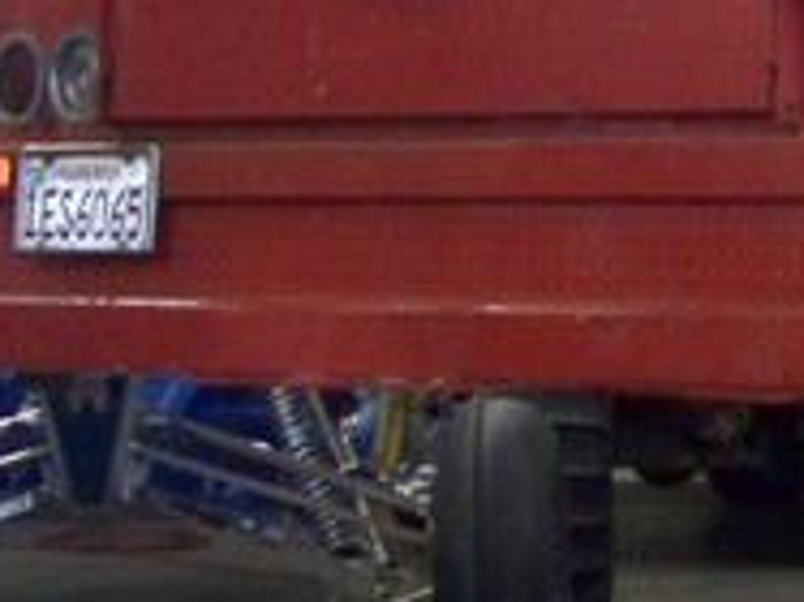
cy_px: 234
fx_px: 5385
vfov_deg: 6.4
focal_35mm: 232
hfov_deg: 8.4
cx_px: 1152
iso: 400
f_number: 3.2
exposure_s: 1/30
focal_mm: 10.5
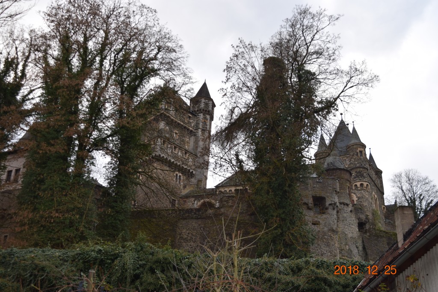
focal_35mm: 44
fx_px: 529
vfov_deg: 30.8
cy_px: 146
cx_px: 219
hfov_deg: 45.0
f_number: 5.6
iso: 180
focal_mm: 29
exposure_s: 1/125
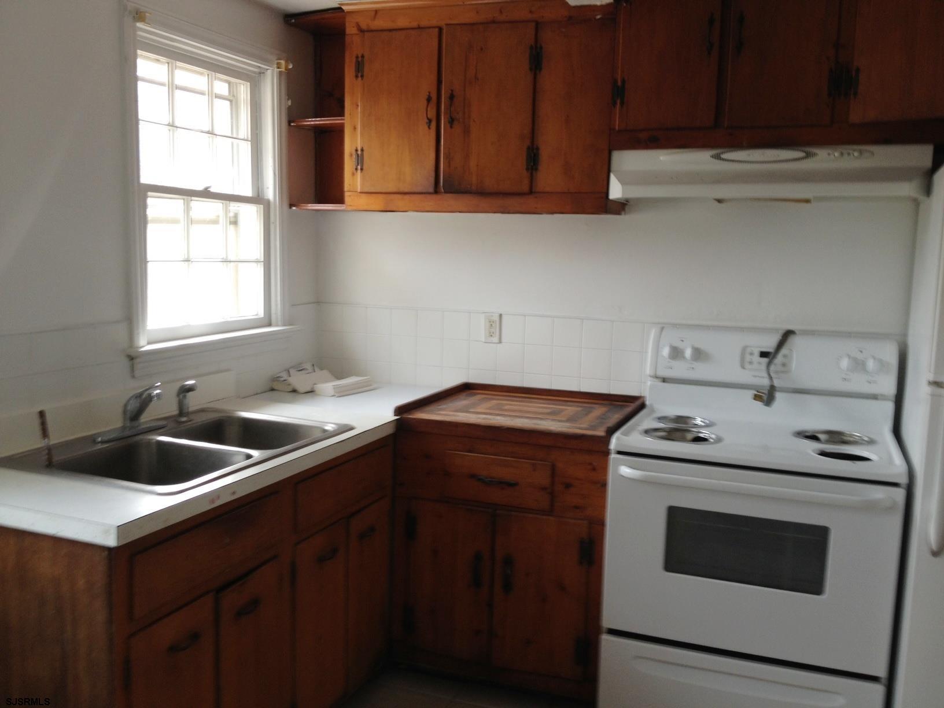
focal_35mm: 35
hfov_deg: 52.6
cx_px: 472
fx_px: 954
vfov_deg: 40.7
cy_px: 354
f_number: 2.4
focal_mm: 4.28
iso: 64
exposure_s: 1/30
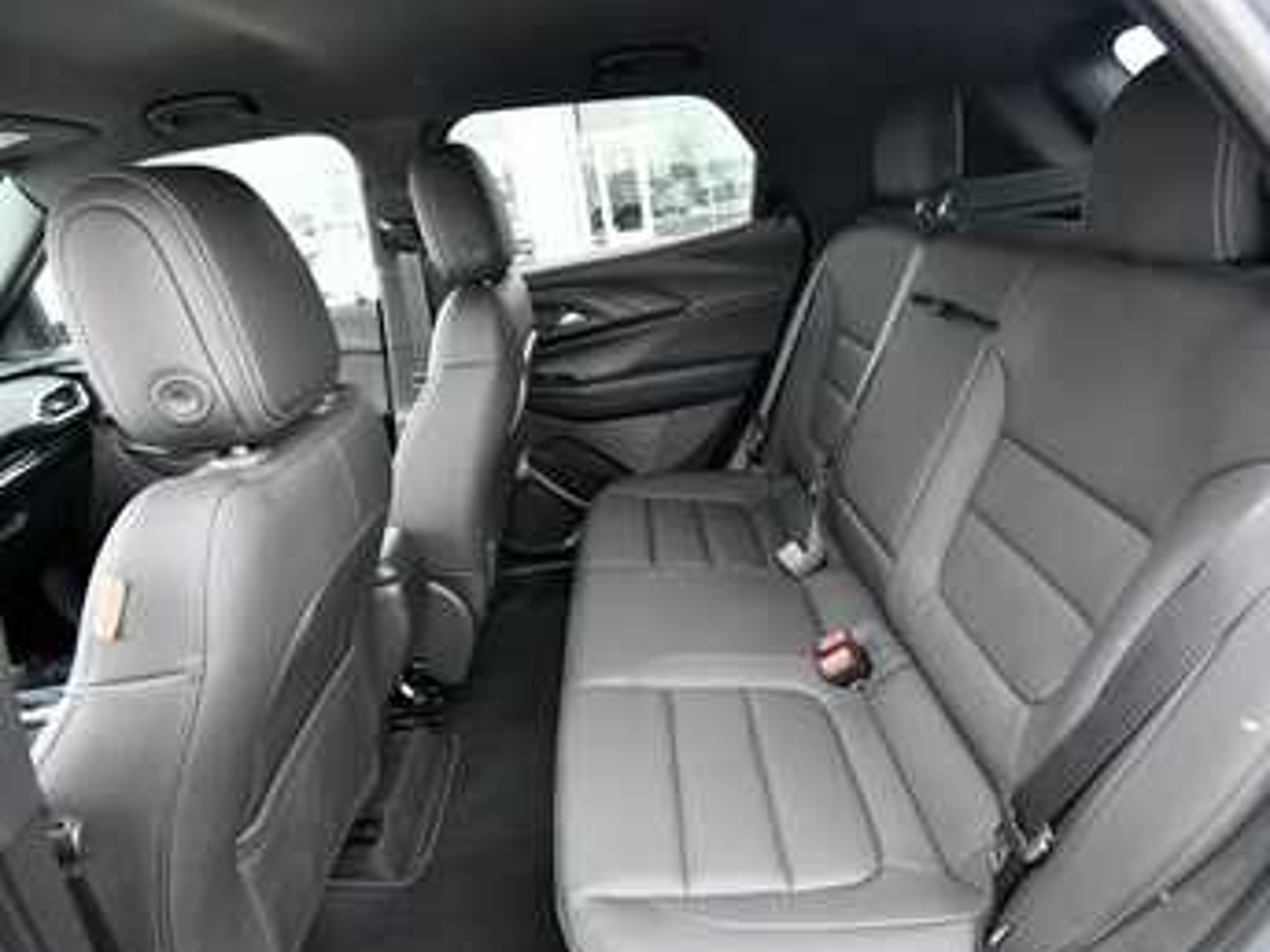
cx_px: 679
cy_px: 489
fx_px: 697
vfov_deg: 68.7
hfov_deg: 84.5
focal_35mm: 19
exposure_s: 1/125
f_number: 4.8
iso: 2800
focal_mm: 11.5
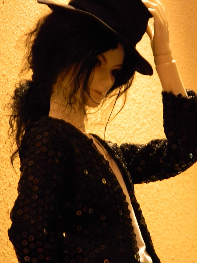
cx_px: 98
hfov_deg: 10.0
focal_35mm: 148
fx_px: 1123
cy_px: 132
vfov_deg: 13.3
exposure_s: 1/4.8
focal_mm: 26.8
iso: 400
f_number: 5
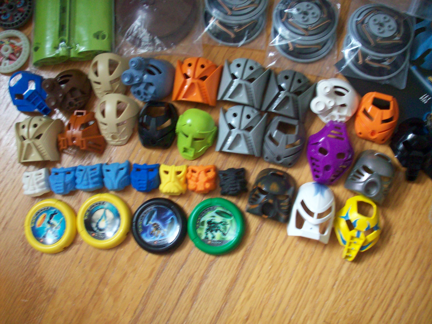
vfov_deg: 38.7
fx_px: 462
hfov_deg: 50.1
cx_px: 216
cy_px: 162
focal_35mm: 37
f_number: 2.8
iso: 160
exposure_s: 1/12.5
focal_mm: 6.2
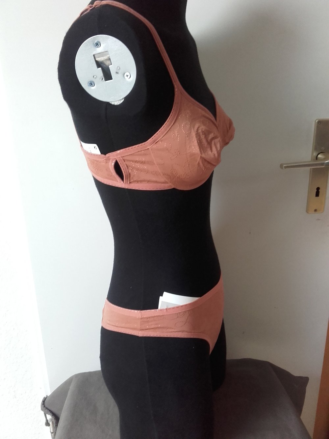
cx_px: 164
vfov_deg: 58.3
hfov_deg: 45.4
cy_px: 220
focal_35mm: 31
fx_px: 393
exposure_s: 1/33
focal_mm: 3.31
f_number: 2.2
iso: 100
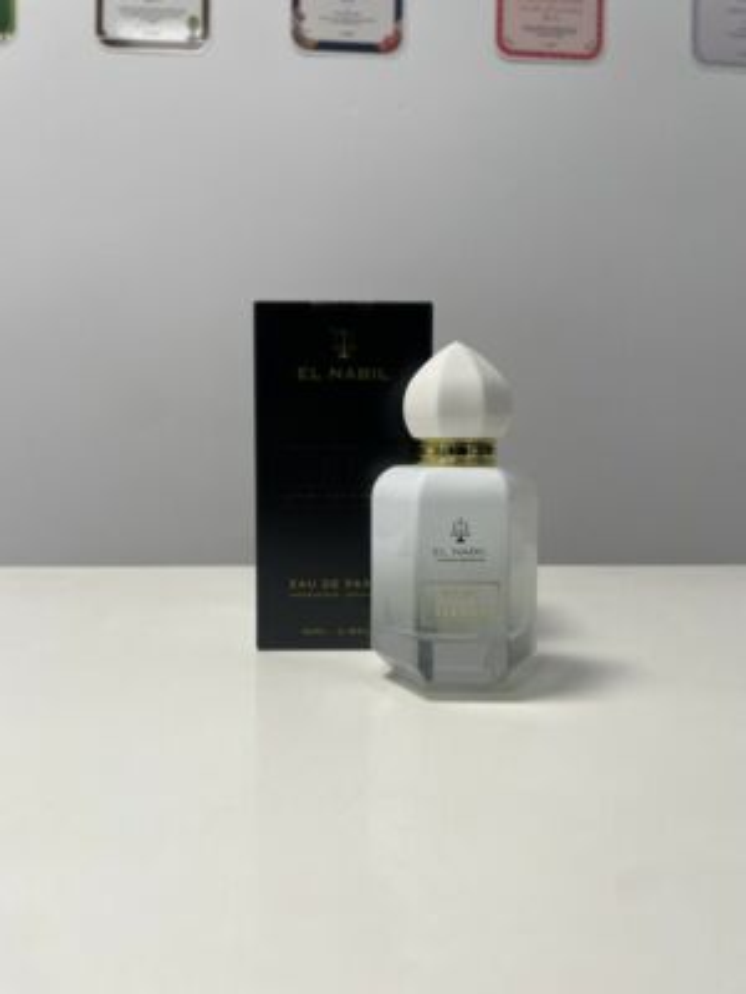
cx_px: 373
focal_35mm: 26
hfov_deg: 53.1
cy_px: 497
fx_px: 747
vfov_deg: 67.3
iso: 64
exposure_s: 1/100
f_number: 1.6
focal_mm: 4.2
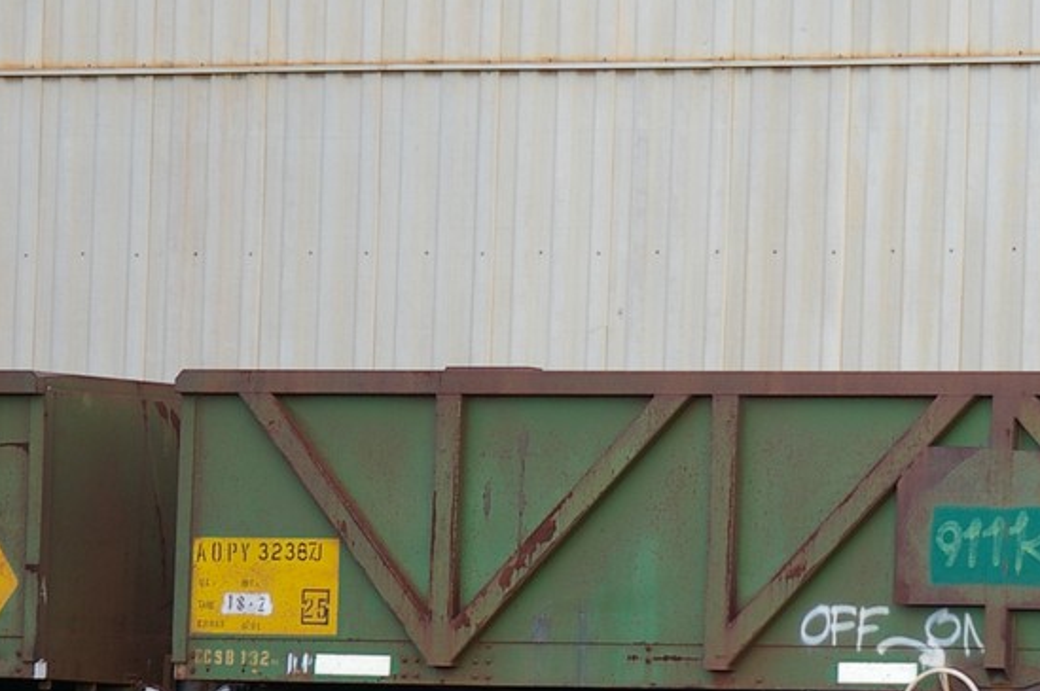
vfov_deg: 3.6
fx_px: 11112
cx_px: 1085
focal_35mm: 385
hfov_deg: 5.3
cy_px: 540
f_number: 4.5
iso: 200
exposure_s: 1/125
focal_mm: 110
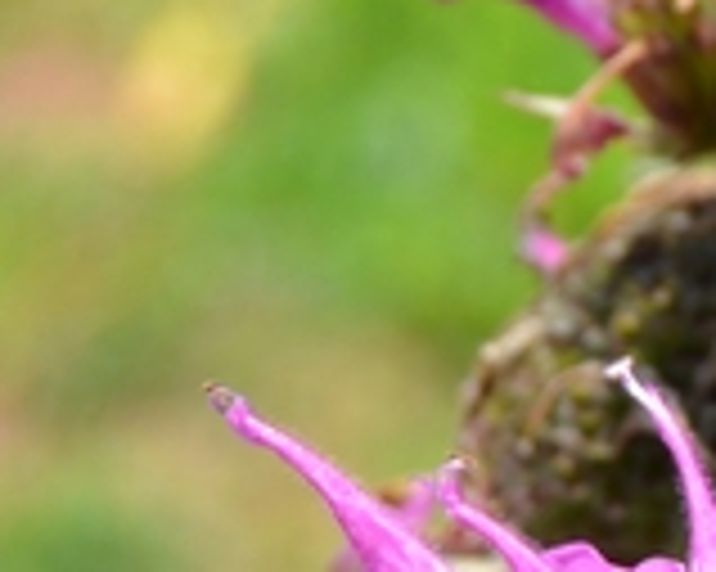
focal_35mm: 344
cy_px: 928
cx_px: 1027
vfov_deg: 4.5
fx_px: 7285
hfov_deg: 5.6
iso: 100
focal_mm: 38
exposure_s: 1/200
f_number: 7.1
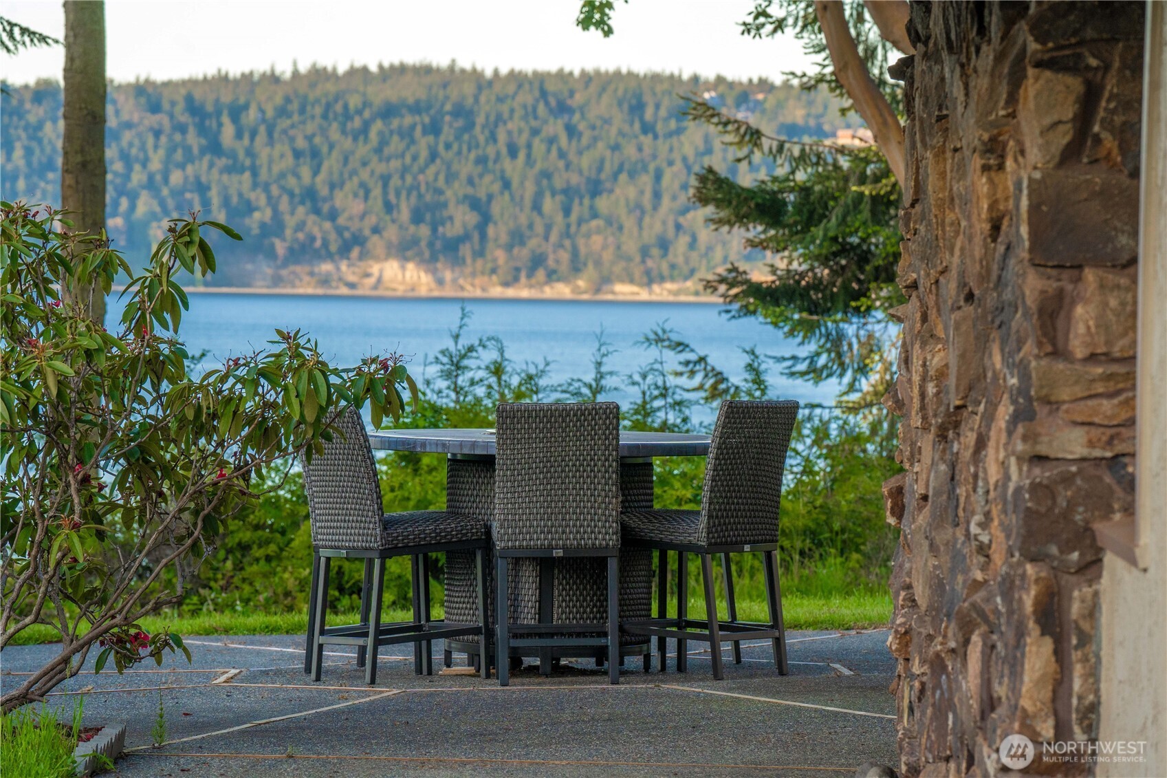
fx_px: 4991
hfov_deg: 13.3
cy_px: 389
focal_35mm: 154
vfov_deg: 8.9
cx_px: 584
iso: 1000
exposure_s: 1/200
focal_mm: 154
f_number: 8
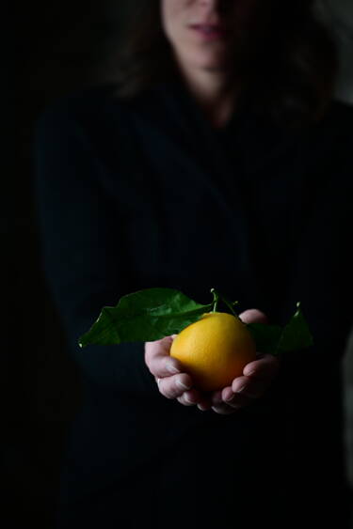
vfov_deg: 19.5
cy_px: 264
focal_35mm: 105
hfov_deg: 13.0
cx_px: 176
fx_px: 1545
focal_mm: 105
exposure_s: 1/160
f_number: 3
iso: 1000
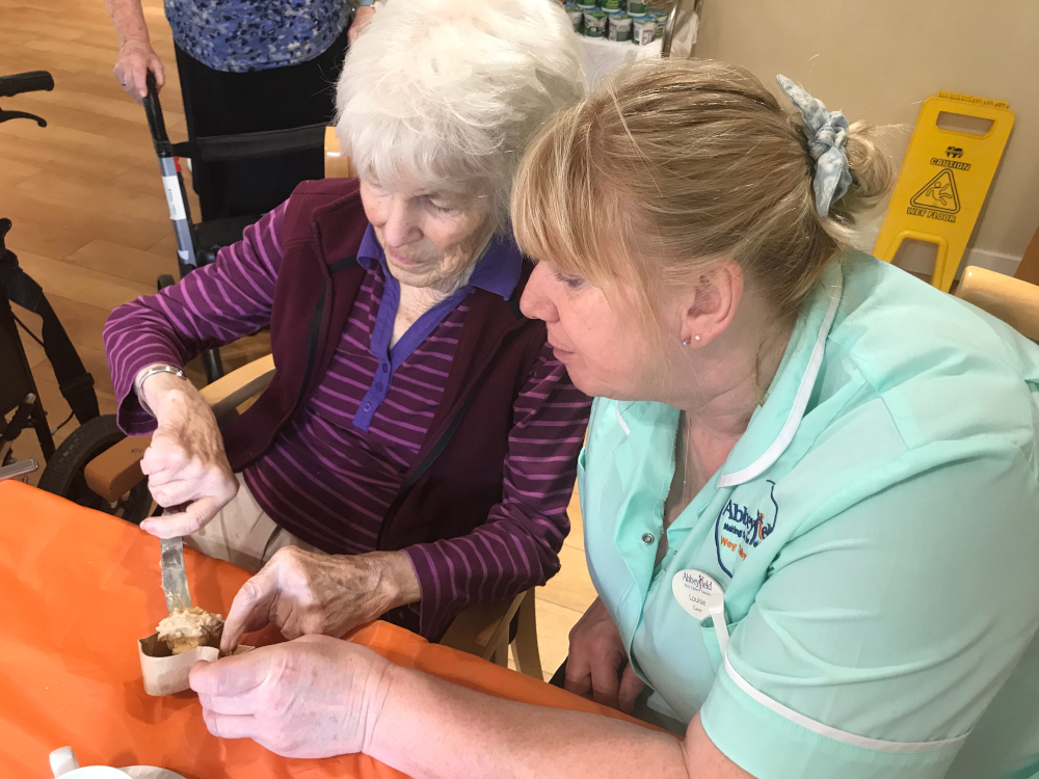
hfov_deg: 63.4
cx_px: 520
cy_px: 390
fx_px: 840
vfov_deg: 49.7
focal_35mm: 28
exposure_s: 1/20
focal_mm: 3.99
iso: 40
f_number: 1.8
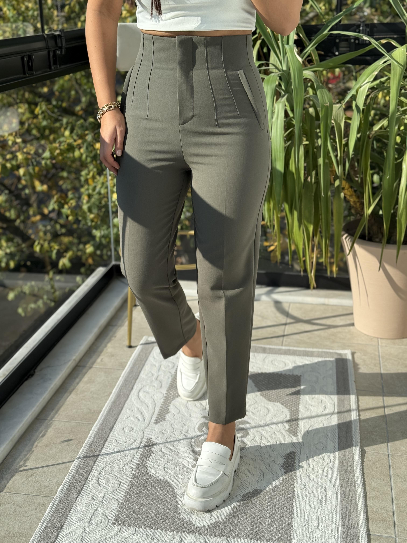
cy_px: 272
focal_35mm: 48
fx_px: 752
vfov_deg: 39.7
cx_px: 204
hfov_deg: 30.3
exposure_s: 1/1330
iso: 80
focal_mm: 6.76
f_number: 1.78
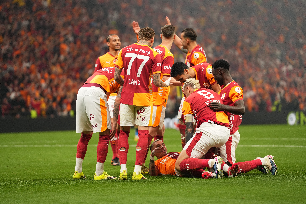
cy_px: 102
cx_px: 153
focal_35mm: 200
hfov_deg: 10.3
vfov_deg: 6.9
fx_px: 1700
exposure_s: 1/1600
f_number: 2.8
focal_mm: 200
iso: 2000
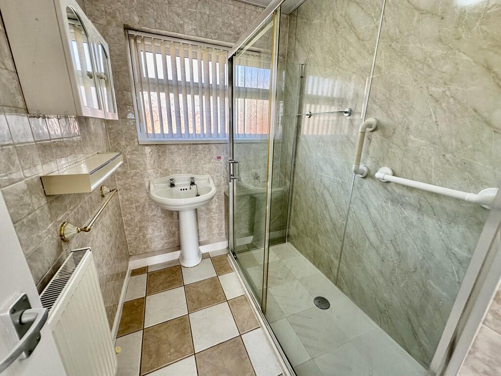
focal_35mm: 14
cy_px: 188
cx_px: 250
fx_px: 203
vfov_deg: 85.7
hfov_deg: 102.1
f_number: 2.2
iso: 100
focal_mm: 2.22
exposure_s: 1/100
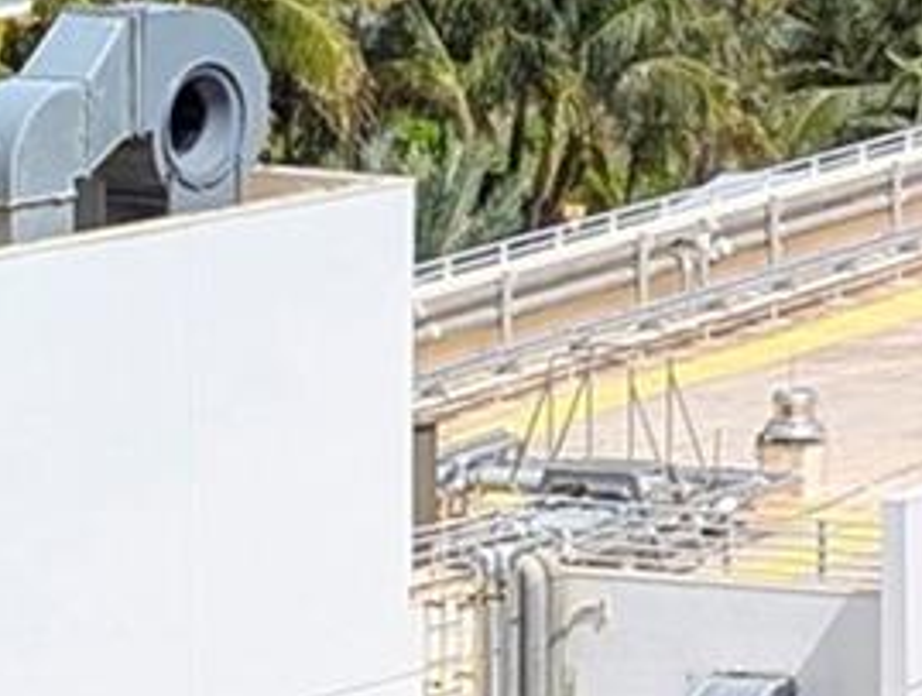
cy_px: -477
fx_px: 7741
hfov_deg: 6.6
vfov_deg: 5.1
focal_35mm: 290
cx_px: 1961
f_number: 1.68
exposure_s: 1/2193
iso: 20
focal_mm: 6.9
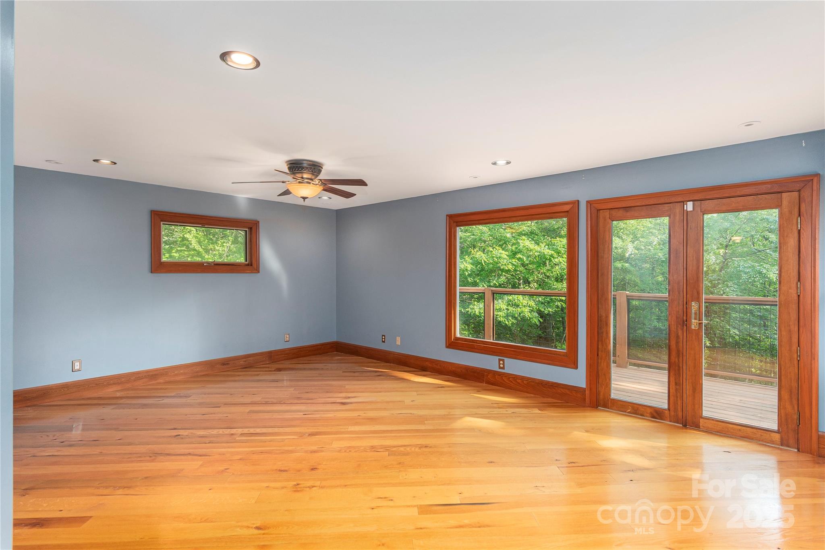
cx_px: 412
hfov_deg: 93.3
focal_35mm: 17
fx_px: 390
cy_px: 275
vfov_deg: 70.5
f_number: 7.1
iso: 320
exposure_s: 1/100
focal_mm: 17
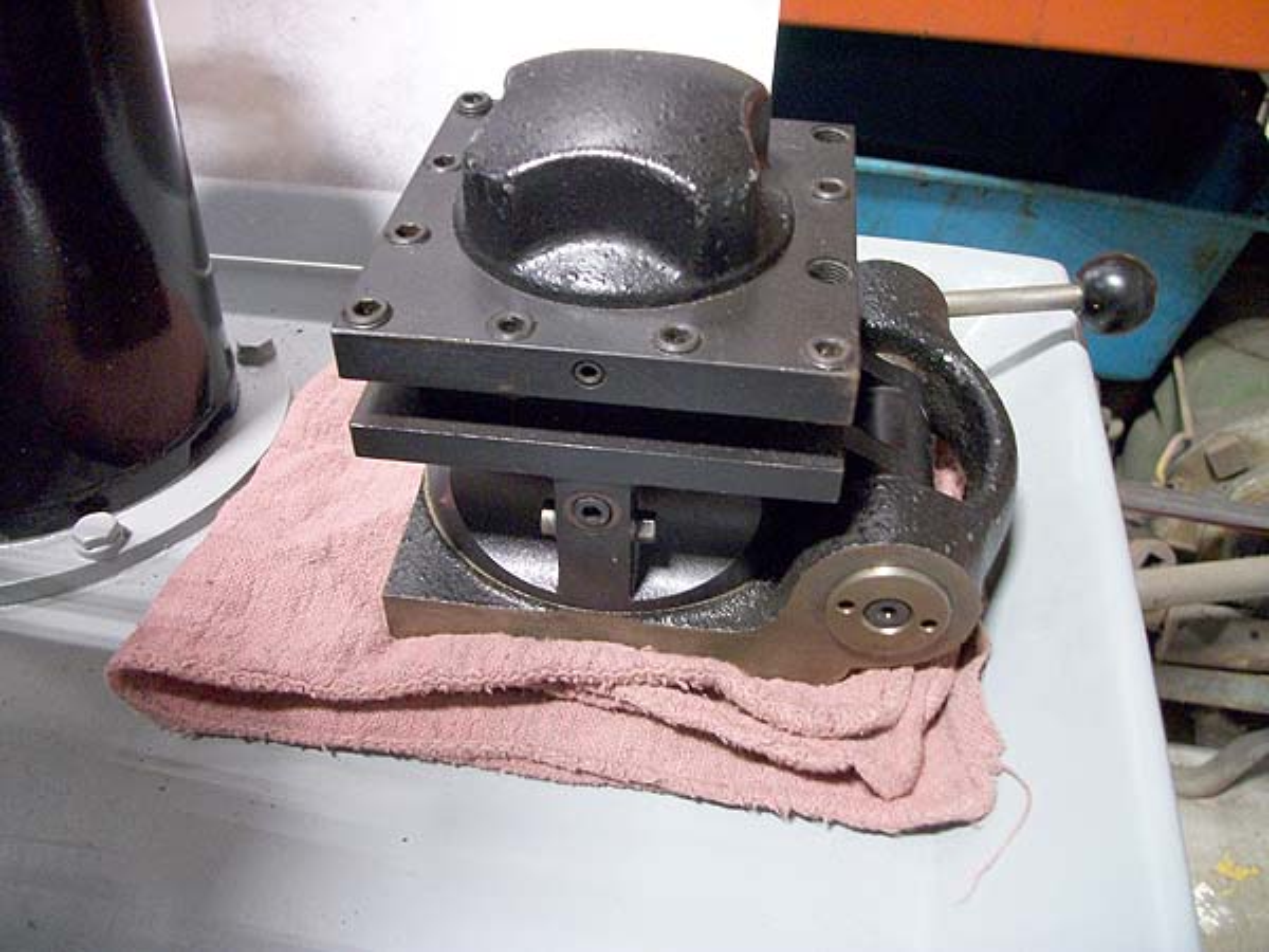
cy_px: 476
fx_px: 1173
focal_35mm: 32
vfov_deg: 44.2
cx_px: 634
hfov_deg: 56.8
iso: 245
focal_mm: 5.7
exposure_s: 1/8
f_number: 2.9
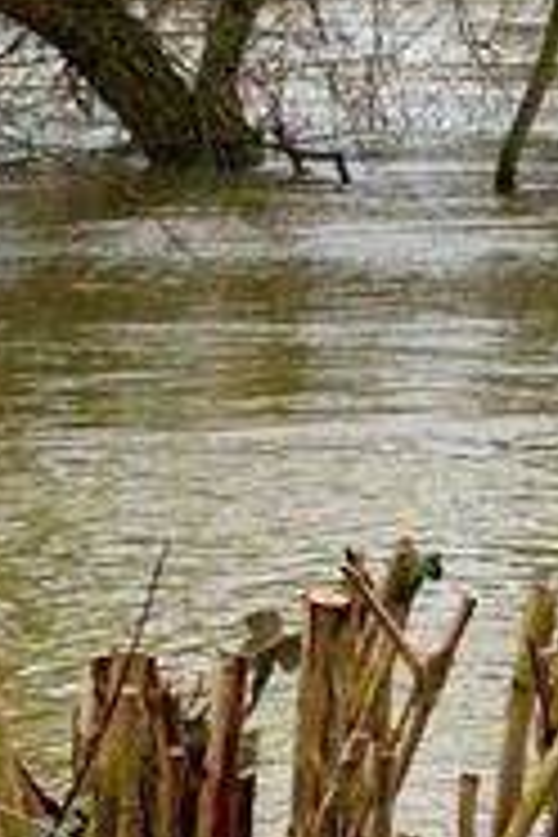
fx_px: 6184
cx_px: 3456
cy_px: 238
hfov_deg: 4.1
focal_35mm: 266
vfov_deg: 7.7
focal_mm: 31
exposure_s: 1/200
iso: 400
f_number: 10
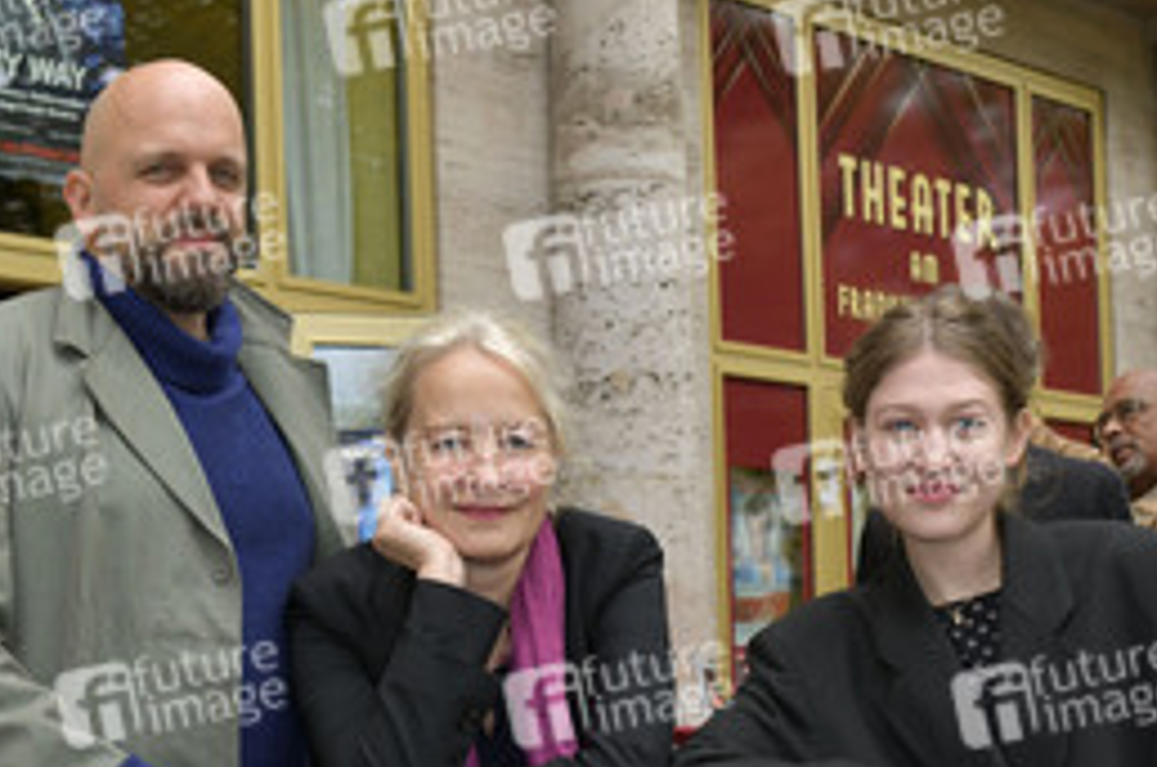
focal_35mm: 84
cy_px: 583
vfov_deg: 16.1
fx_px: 2695
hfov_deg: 24.2
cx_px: 500
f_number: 6.3
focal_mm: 48
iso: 250
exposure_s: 1/200
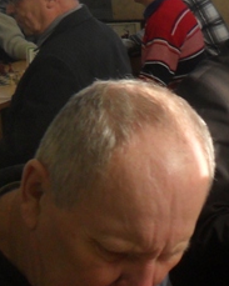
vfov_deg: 20.7
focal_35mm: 92
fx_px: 780
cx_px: 372
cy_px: 77
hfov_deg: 15.1
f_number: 3.5
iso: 100
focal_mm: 4.9
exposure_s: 1/60
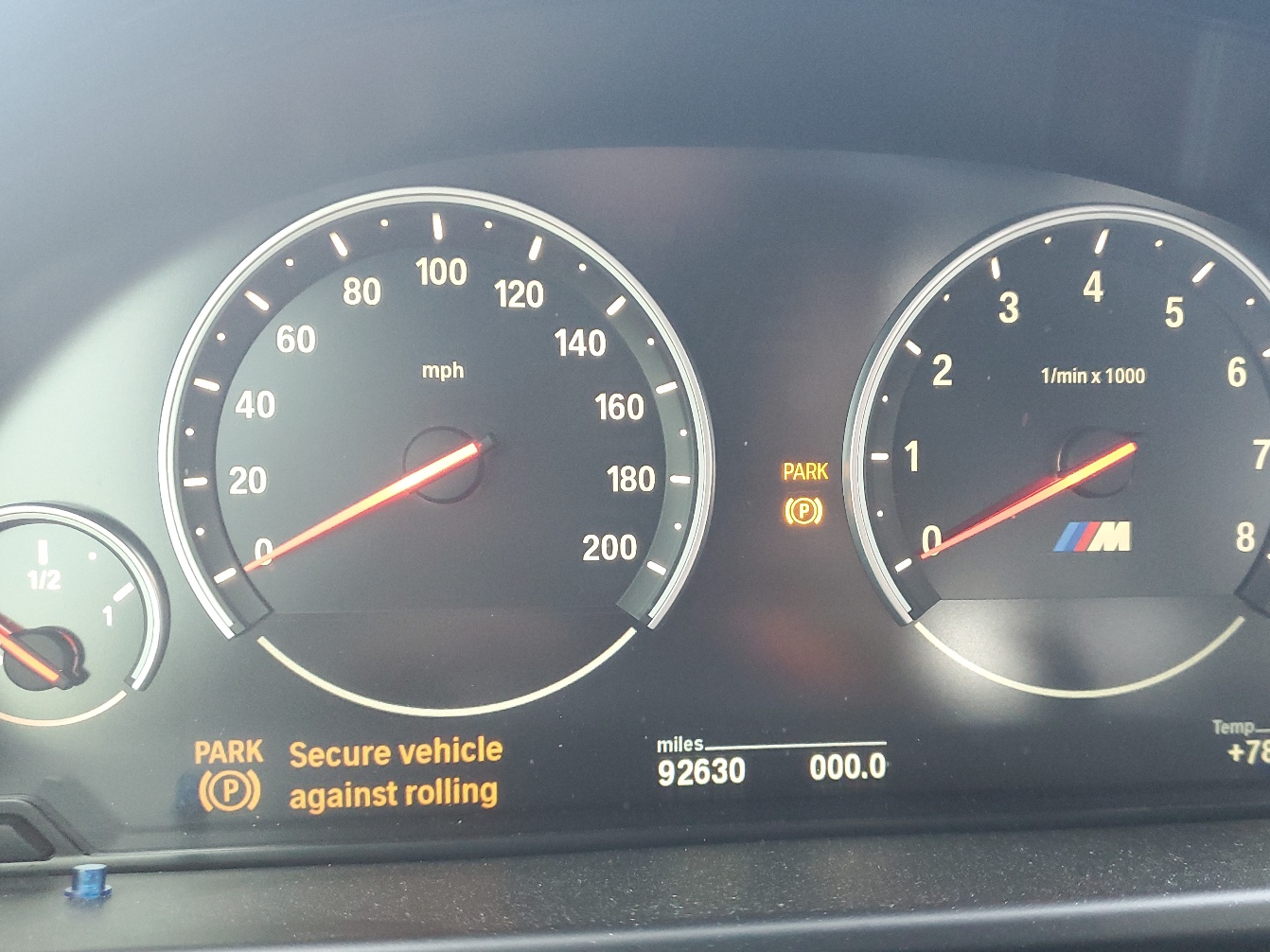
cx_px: 732
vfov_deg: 45.4
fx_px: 1137
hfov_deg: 58.1
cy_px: 529
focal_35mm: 31
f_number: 1.5
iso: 273
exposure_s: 1/60.2
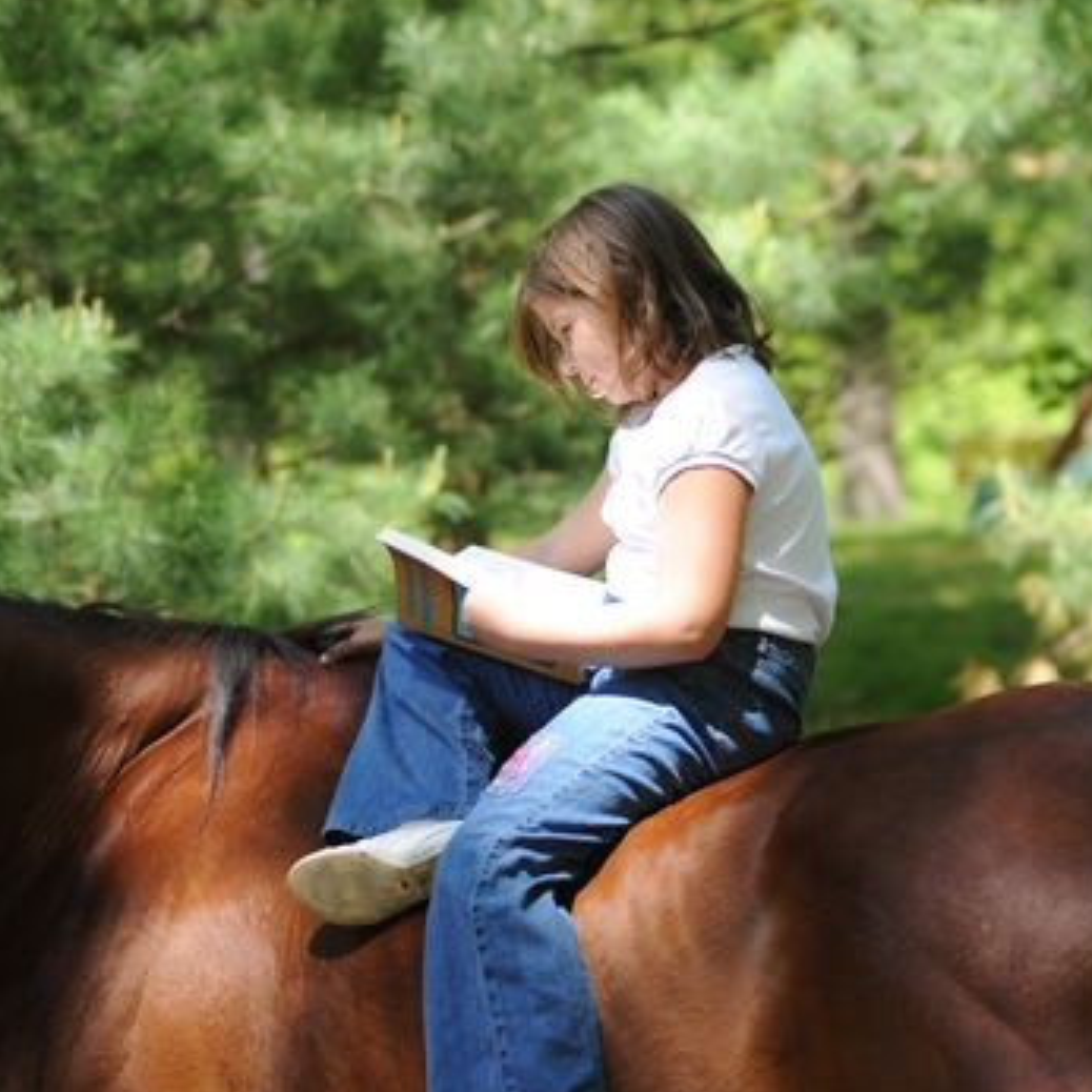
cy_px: 587
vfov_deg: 15.8
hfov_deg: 15.8
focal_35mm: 110
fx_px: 3926
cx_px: 578
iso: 200
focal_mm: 70
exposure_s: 1/400
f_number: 2.8
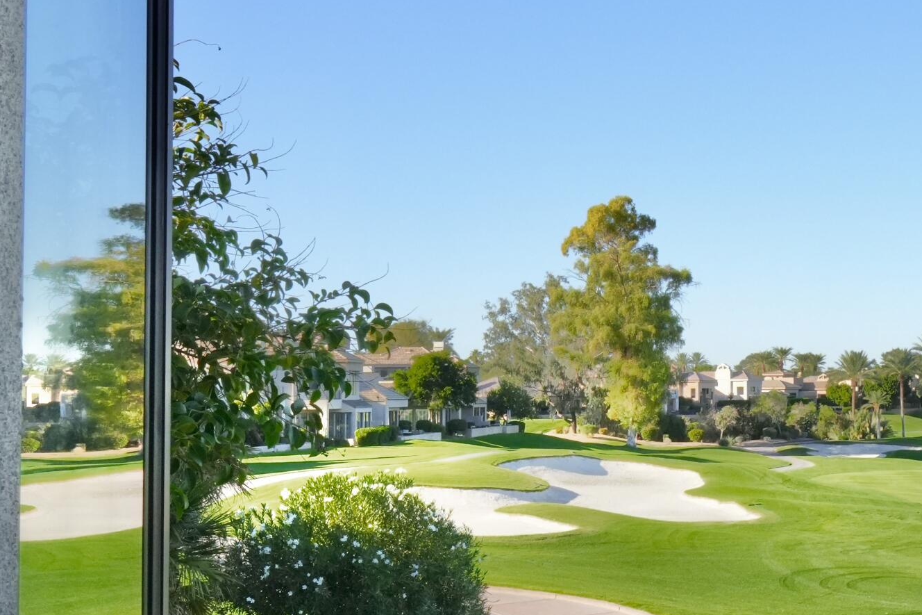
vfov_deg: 22.2
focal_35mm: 61
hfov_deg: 31.5
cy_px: 336
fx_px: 1562
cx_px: 806
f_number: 14
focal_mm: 18
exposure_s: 1/320
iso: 800
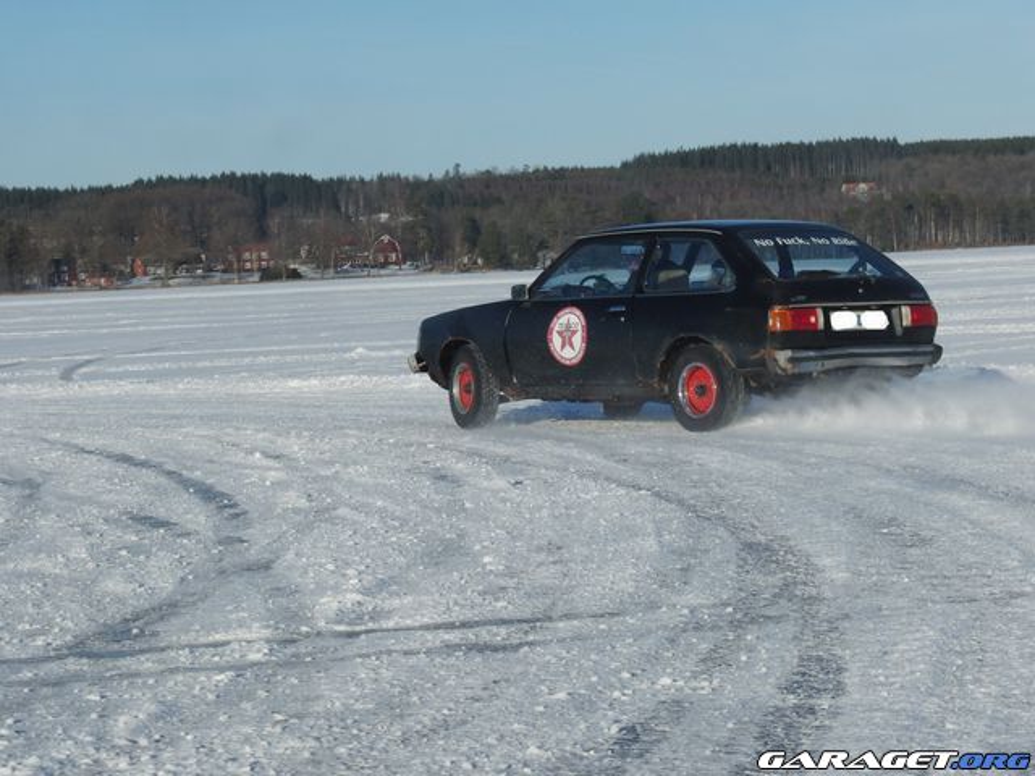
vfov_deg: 12.8
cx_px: 518
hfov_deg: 17.0
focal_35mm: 116
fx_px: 3468
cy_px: 388
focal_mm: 23.5
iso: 100
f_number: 5.4
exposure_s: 1/800
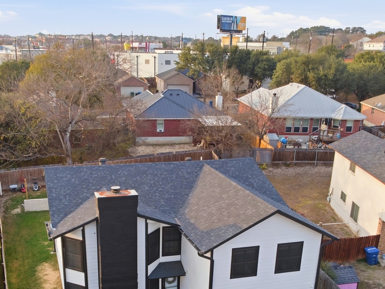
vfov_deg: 34.6
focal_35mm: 40
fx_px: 445
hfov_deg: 46.7
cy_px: 238
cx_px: 172
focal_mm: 4.5
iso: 110
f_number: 2.8
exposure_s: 1/368
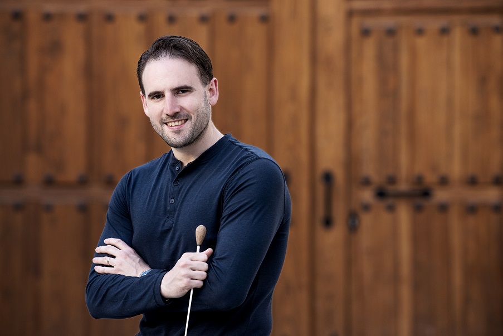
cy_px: 168
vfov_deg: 6.9
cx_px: 252
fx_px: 2796
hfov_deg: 10.3
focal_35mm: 200
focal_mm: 200
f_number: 4.5
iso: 640
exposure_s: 1/250
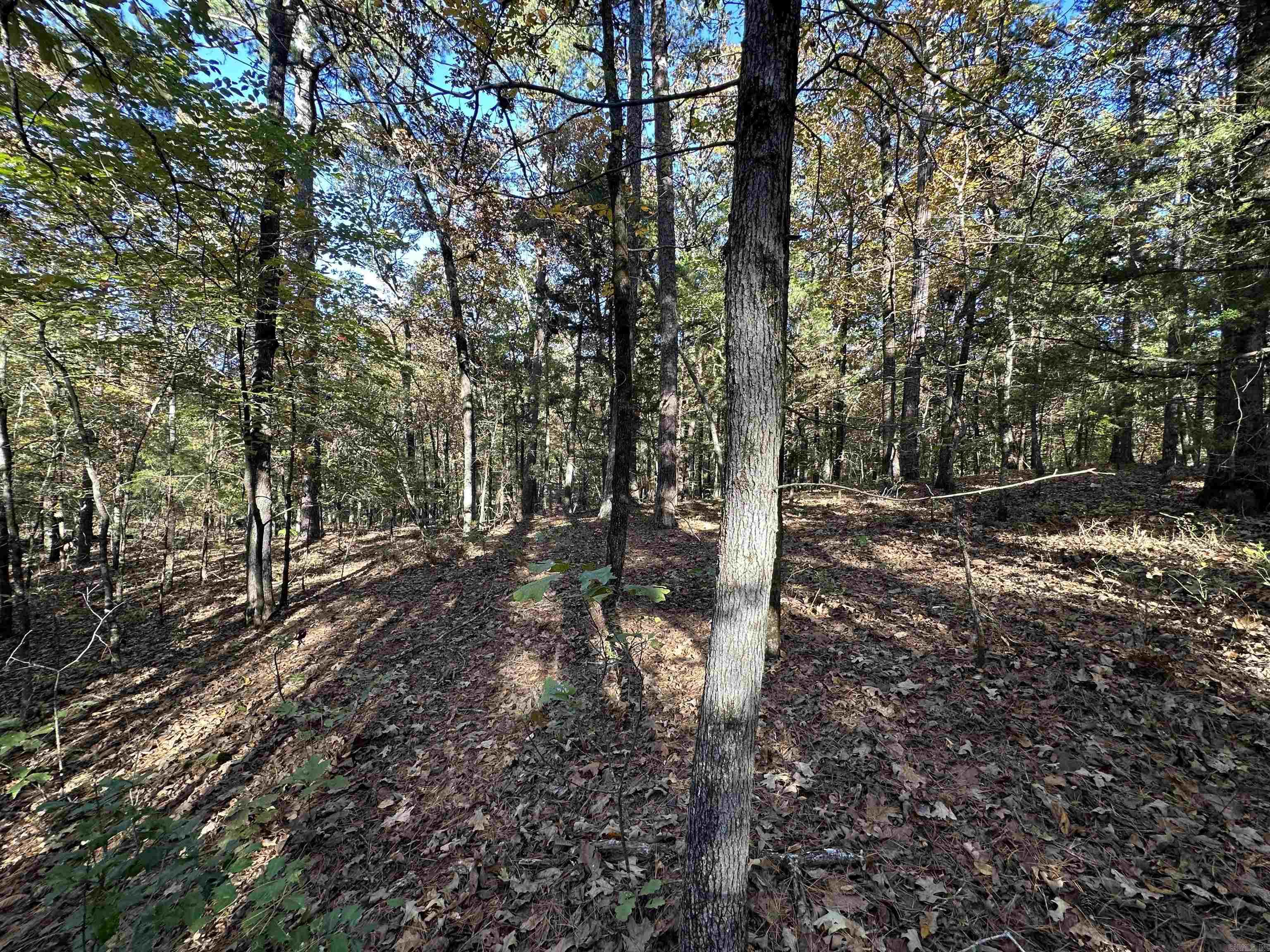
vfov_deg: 85.7
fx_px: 514
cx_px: 635
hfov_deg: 102.1
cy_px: 476
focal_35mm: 14
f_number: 2.2
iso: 64
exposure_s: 1/99
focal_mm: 2.22
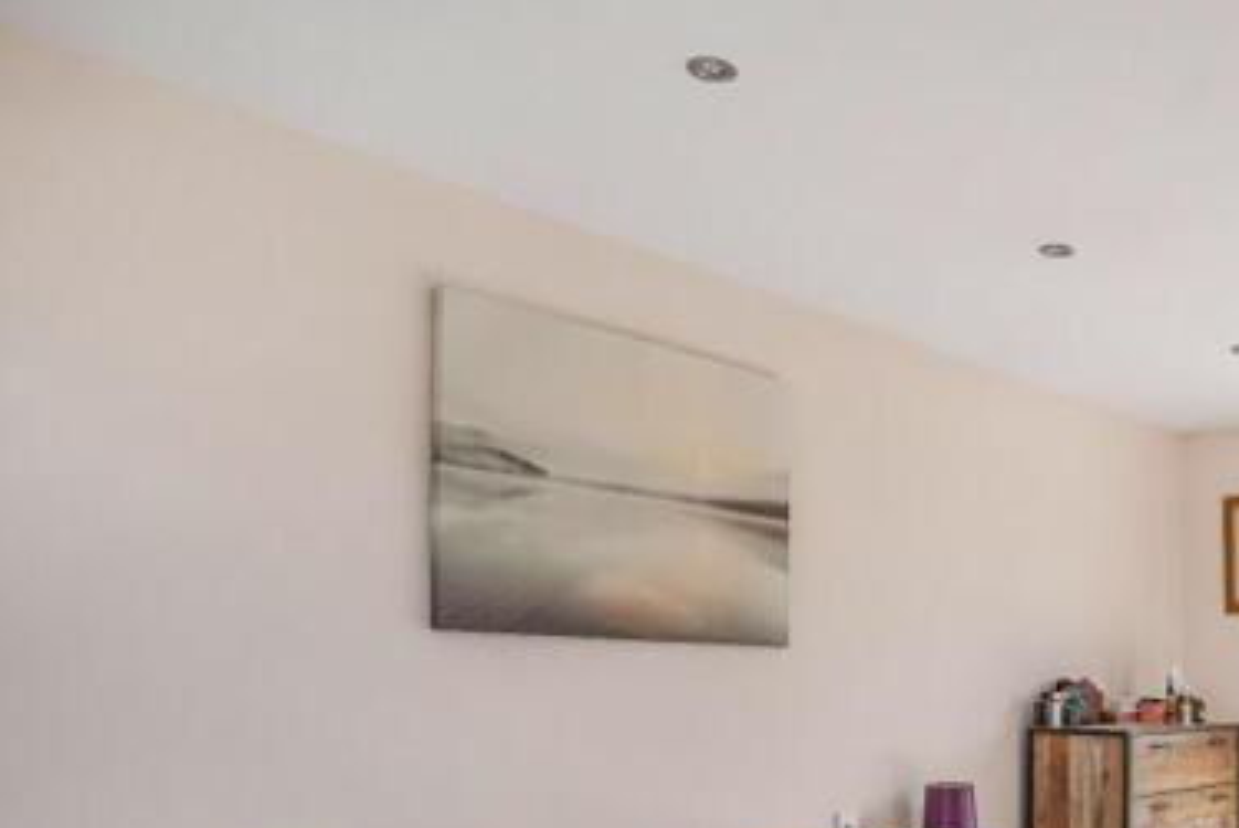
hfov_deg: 49.4
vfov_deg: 35.5
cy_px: 694
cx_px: 1029
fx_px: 1236
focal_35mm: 36
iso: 800
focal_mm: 20.5
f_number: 5
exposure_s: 1/40
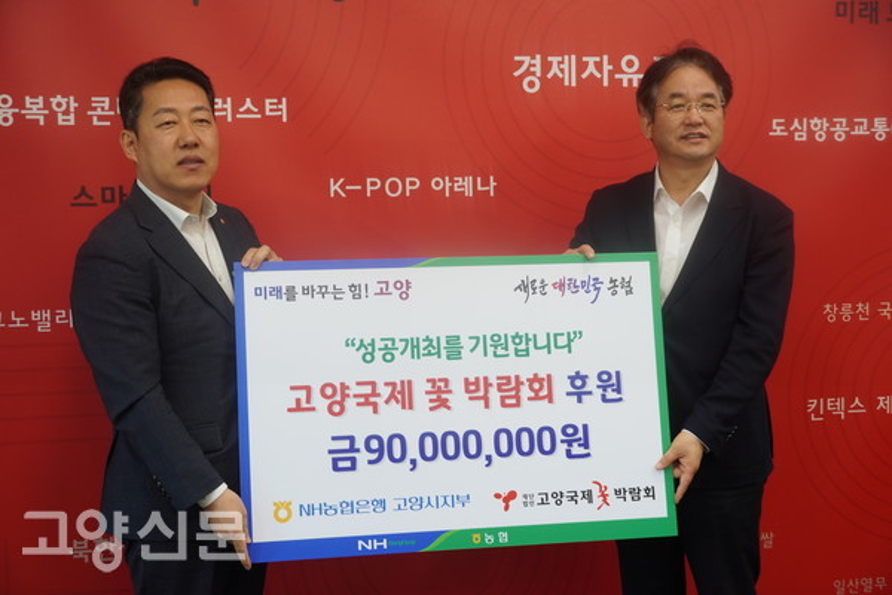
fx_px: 1264
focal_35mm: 51
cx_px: 446
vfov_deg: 26.5
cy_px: 298
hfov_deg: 38.9
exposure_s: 1/60
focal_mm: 34
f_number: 4.5
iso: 320
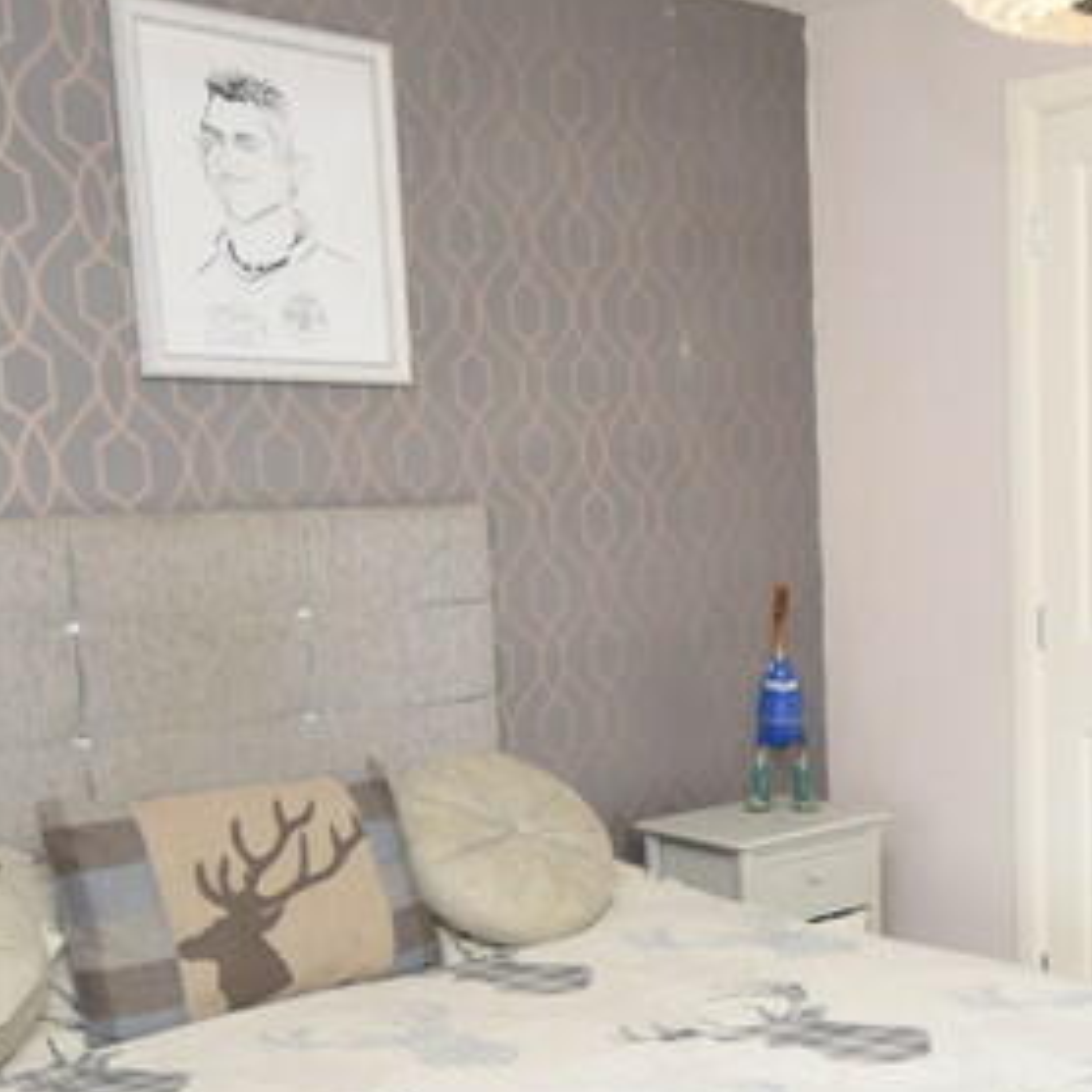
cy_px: 760
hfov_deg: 34.0
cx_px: 990
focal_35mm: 47
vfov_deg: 35.6
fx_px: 1677
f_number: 4.5
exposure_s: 1/80
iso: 800
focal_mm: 10
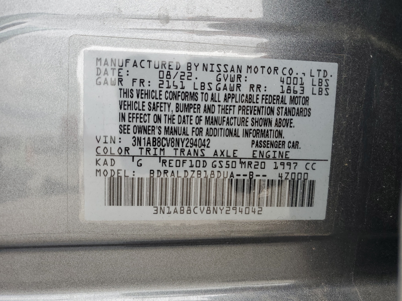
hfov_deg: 67.3
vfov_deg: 53.1
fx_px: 302
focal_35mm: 26
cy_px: 150
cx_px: 201
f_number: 1.5
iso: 50
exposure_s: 1/435
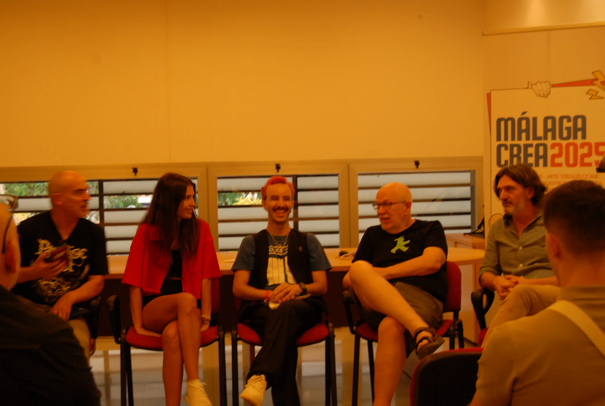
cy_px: 203
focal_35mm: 68
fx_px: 1137
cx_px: 302
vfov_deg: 20.3
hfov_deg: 29.8
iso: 400
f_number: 6.3
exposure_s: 1/20
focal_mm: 45
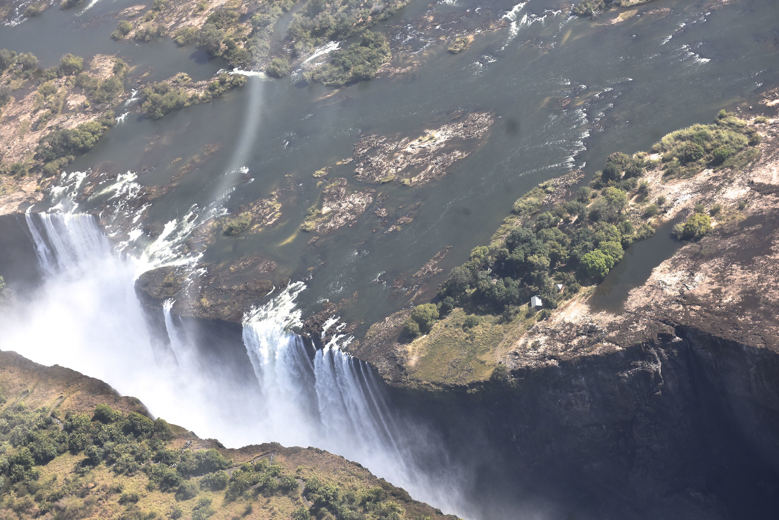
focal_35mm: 70
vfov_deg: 19.5
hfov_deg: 28.8
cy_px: 260
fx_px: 1515
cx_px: 390
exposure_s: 1/1600
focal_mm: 70
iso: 640
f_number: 7.1
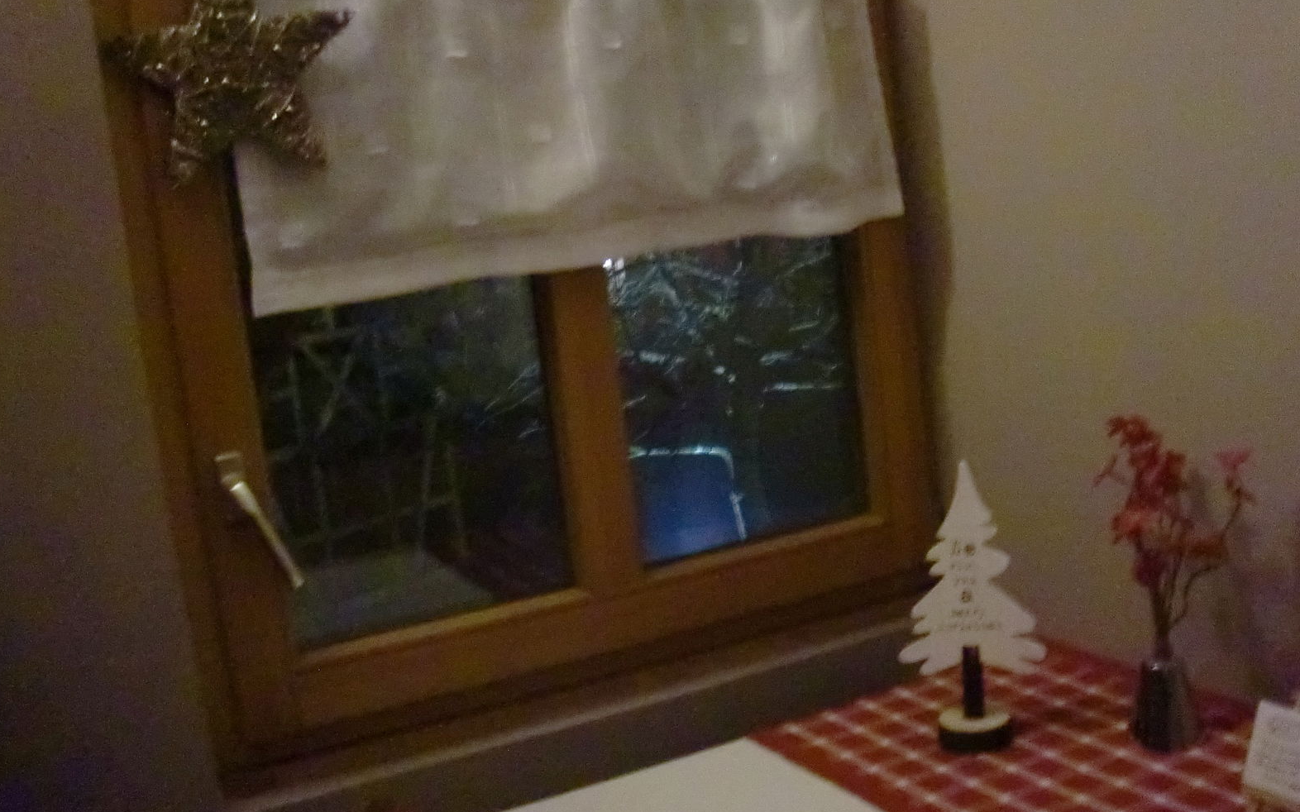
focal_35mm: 41
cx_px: 652
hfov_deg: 48.2
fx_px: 1452
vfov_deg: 31.2
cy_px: 400
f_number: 3.9
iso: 1600
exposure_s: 1/8
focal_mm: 6.66
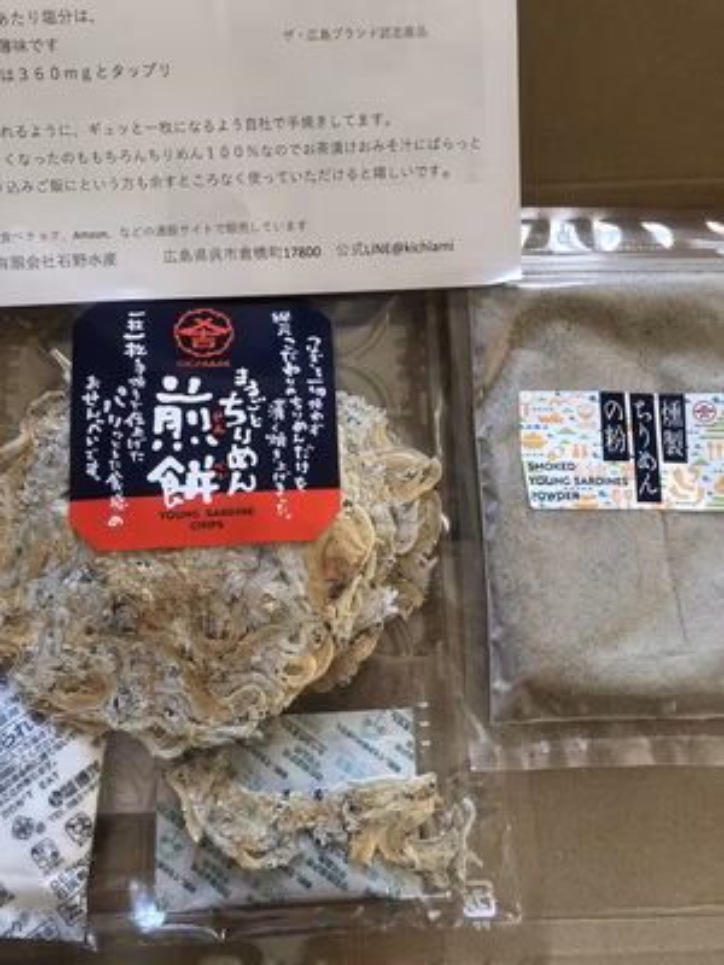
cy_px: 482
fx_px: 781
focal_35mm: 28
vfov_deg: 63.4
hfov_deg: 49.7
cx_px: 362
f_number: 1.8
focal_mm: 3.99
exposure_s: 1/30
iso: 25
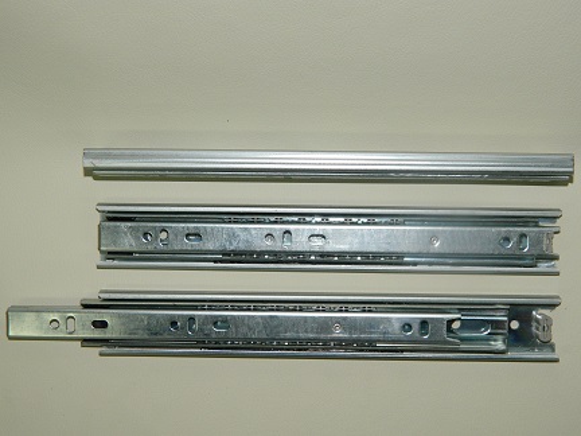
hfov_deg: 33.8
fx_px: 957
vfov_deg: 25.7
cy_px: 218
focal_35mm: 57
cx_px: 290
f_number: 3.8
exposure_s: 1/50
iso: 200
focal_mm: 10.2
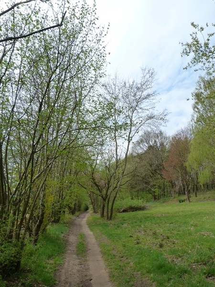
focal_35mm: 25
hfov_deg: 54.9
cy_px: 144
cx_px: 108
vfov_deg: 69.4
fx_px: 207
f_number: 5.6
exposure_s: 1/250
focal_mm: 4.5
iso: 125
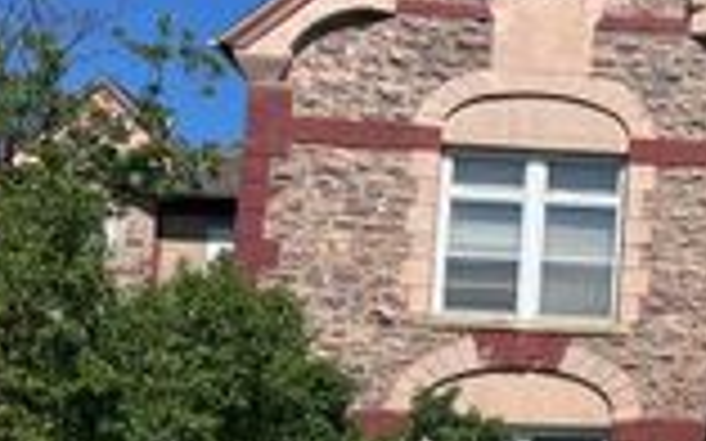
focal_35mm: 88
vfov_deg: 14.7
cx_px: 1057
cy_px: 385
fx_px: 1693
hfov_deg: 20.3
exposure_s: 1/4651
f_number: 1.6
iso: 50
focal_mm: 5.1
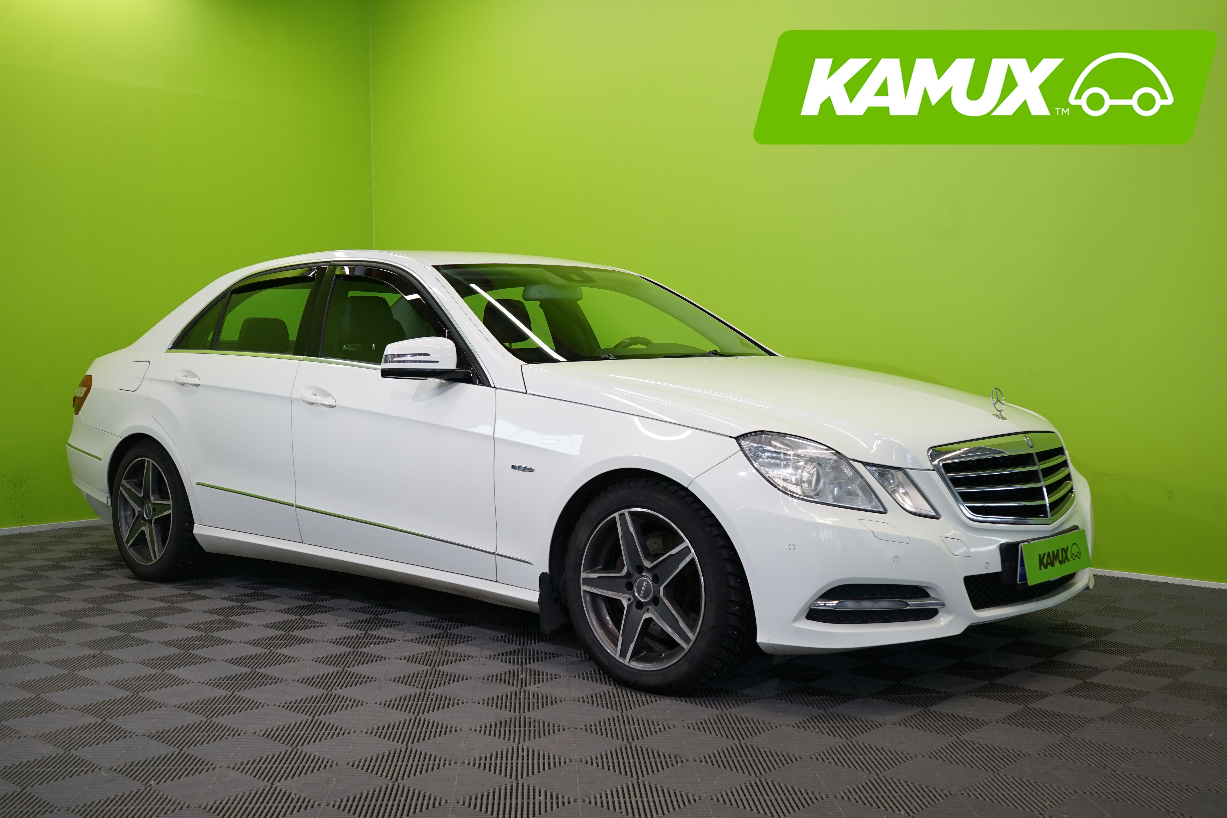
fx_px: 1295
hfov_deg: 50.7
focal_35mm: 38
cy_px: 431
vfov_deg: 35.0
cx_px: 586
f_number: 6.3
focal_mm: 35
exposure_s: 1/40
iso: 400
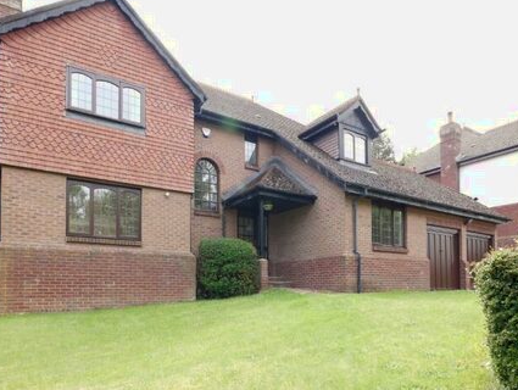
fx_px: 345
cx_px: 258
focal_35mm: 23
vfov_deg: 56.7
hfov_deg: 73.8
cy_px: 282
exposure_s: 1/125
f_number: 4
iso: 200
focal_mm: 7
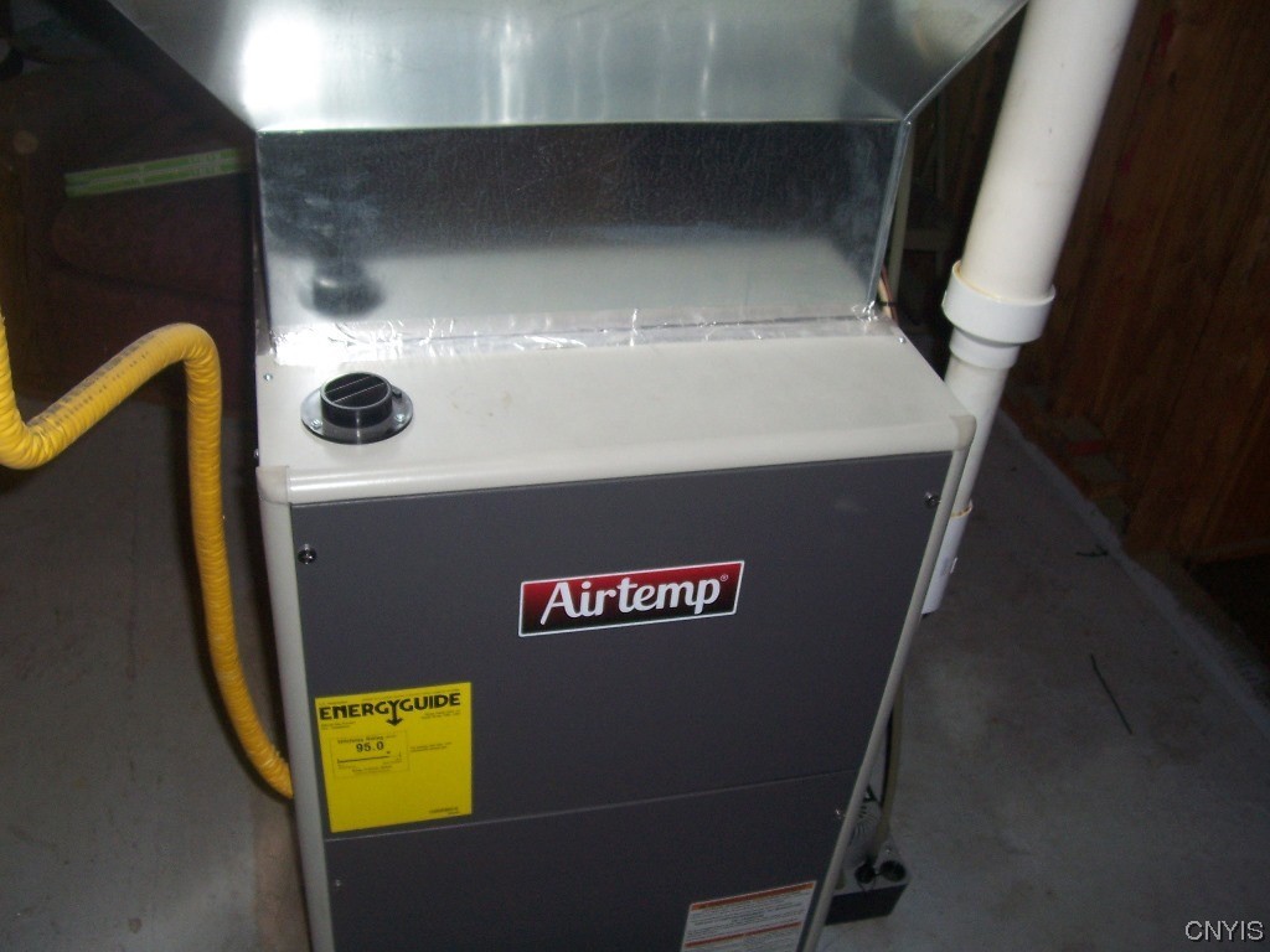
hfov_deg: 54.0
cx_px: 635
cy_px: 476
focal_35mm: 34
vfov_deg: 41.8
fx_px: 1247
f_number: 2.7
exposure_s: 1/60
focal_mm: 5.6
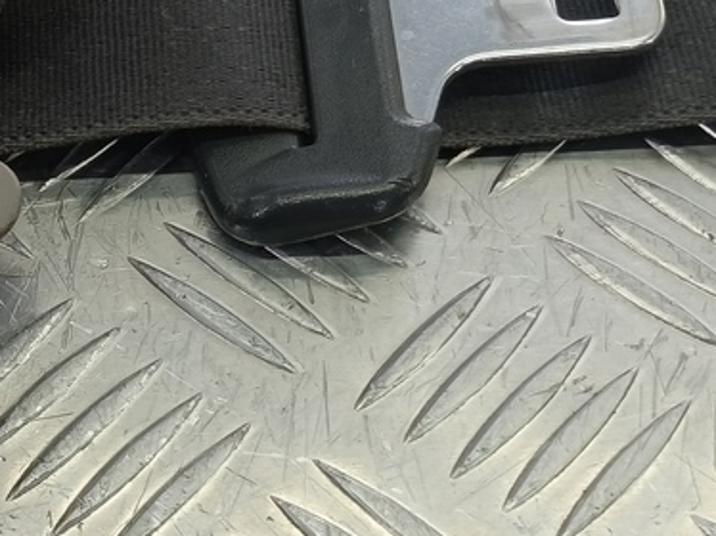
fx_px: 1530
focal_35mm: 74
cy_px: 429
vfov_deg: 19.7
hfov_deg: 26.0
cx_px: 184
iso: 153
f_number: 1.6
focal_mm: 4.11
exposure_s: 1/100
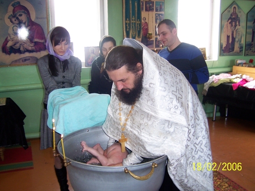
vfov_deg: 39.7
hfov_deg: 51.3
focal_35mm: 36
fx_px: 265
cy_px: 96
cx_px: 128
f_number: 2.8
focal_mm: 6
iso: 125
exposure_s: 1/60
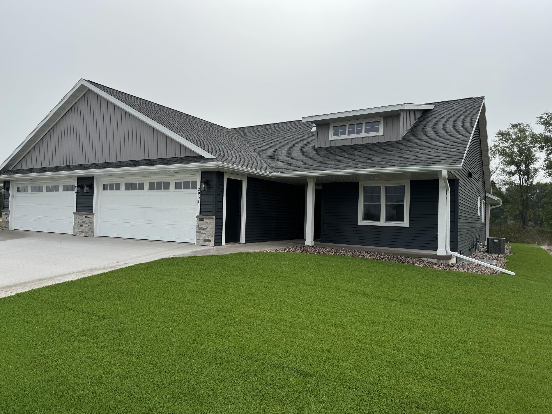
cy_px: 207
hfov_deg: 71.6
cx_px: 276
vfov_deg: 56.8
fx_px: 383
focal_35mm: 24
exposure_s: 1/2959
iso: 80
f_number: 1.78
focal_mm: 6.76
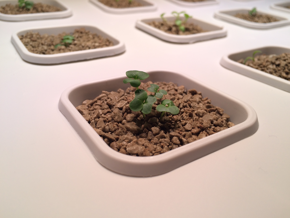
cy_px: 109
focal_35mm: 29
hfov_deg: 61.7
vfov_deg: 48.2
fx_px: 243
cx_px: 145
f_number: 2.2
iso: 32
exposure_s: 1/142
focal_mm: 4.15
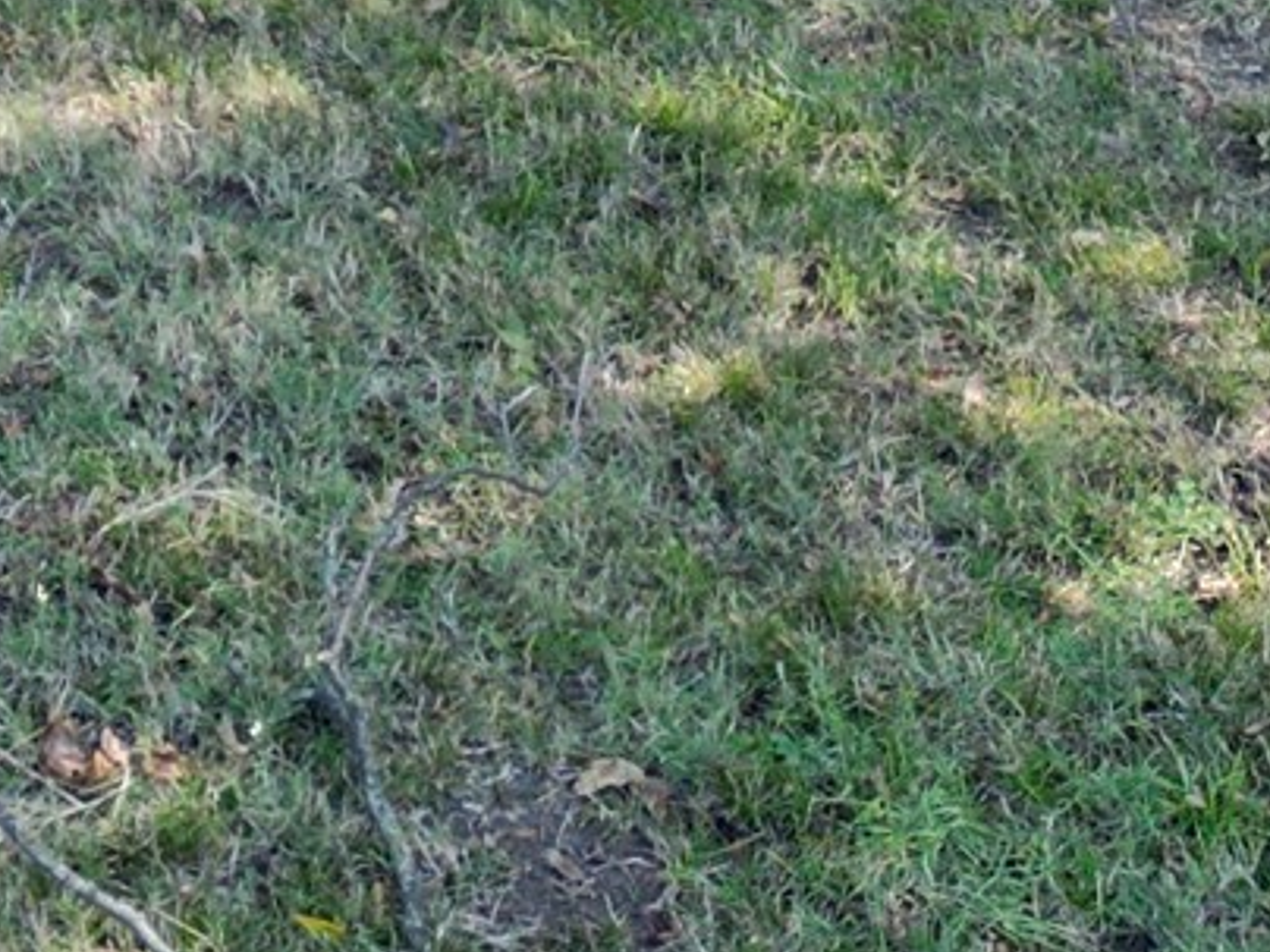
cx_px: -525
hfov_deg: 16.1
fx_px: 4182
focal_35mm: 114
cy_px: -1034
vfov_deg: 11.5
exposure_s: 1/500
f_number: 1.7
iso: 200
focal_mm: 6.72
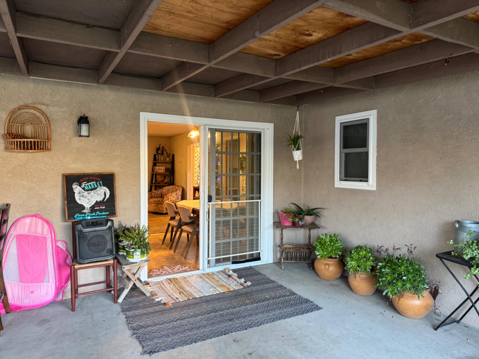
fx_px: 332
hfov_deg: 71.6
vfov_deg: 56.8
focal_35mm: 24
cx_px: 240
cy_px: 180
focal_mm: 6.76
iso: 250
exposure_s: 1/60
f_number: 1.78
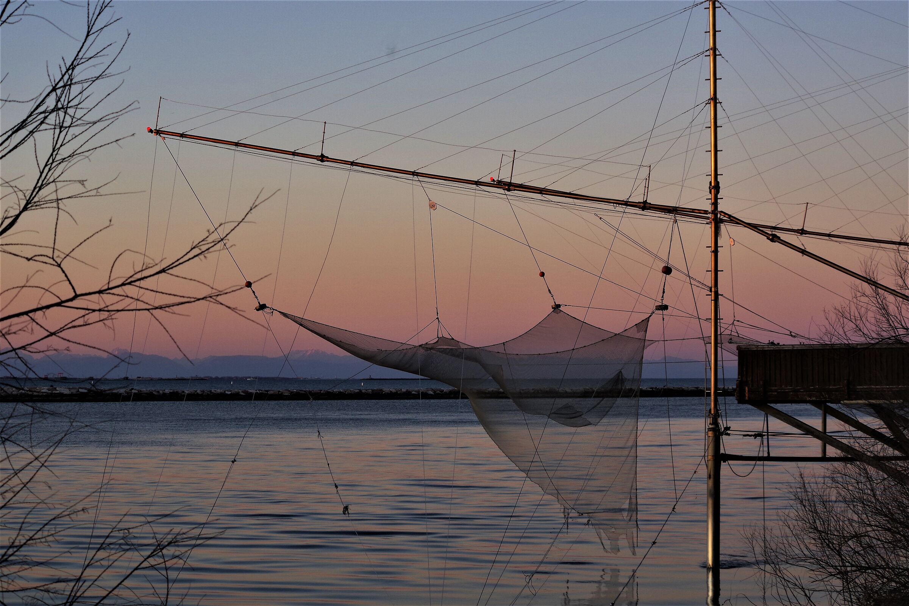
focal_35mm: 82
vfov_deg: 16.7
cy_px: 303
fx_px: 2070
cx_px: 454
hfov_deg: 24.8
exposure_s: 1/60
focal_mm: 55
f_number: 11
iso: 200
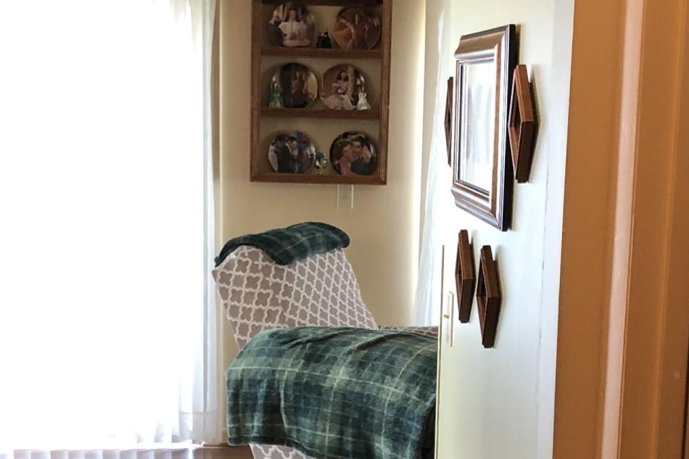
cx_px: 349
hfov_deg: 22.1
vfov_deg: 14.5
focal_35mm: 92
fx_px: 1760
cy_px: 509
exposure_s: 1/15
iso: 40
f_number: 1.8
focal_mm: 3.99
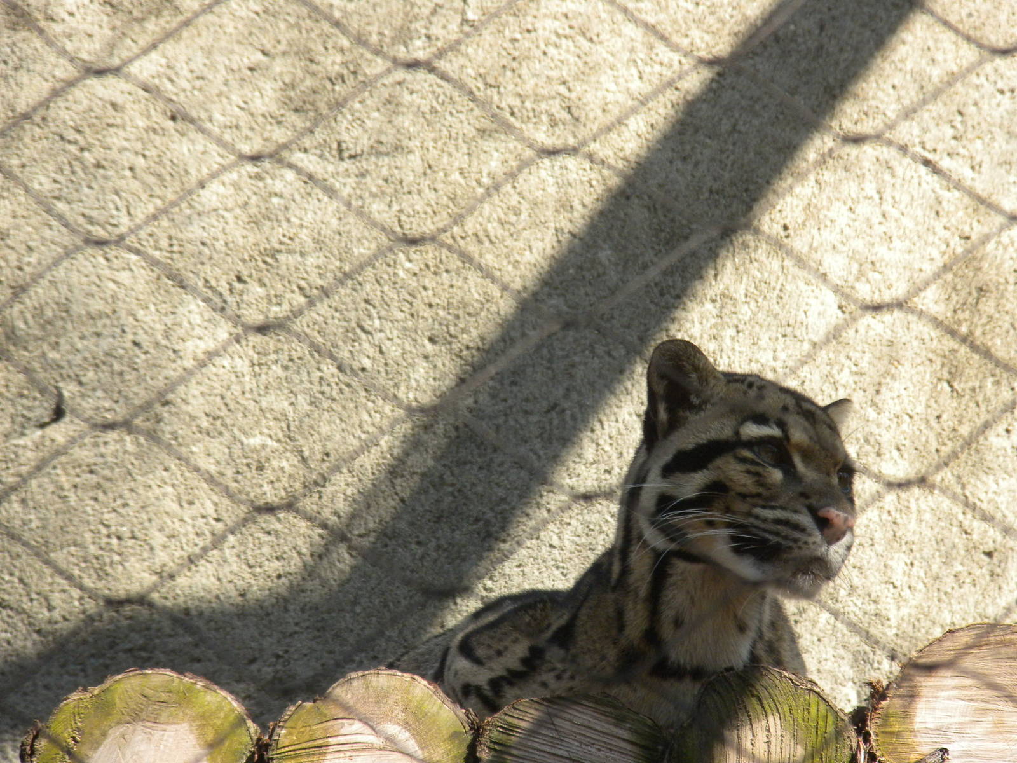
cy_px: 382
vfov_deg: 5.7
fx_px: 7639
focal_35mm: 260
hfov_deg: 7.6
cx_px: 508
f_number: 5.3
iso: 227
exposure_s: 1/440
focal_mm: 46.2
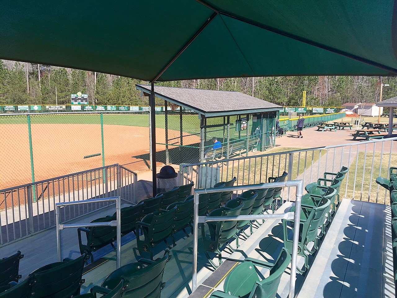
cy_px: 149
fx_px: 333
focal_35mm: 29
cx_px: 198
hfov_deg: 61.7
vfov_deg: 48.2
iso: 32
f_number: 2.2
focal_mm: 4.15
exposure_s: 1/1522
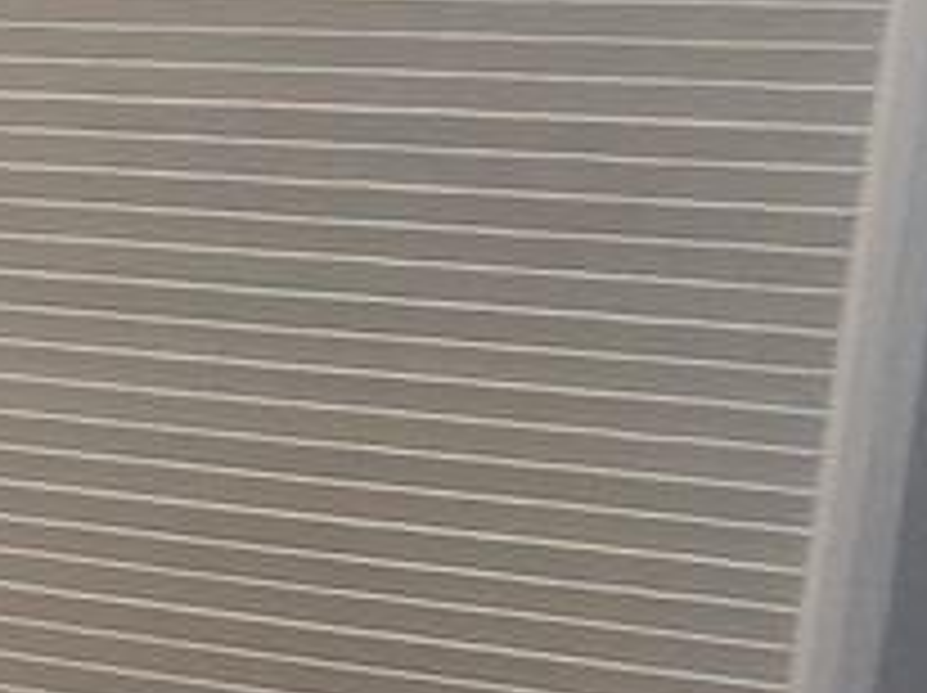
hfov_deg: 10.9
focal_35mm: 101
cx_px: -1971
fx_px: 2702
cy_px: 360
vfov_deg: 14.6
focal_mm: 2.2
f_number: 2.2
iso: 100
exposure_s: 1/60
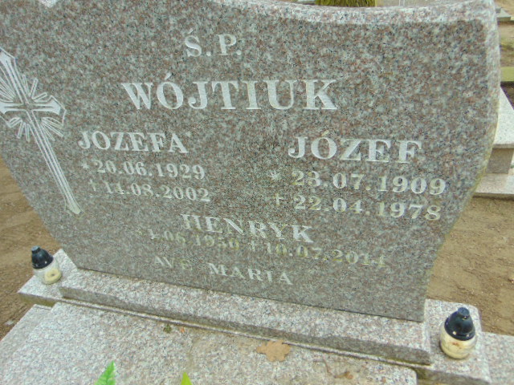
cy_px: 192
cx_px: 257
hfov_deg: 65.3
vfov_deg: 51.4
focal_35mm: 27
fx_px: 401
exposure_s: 1/125
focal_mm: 4.9
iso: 80
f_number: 3
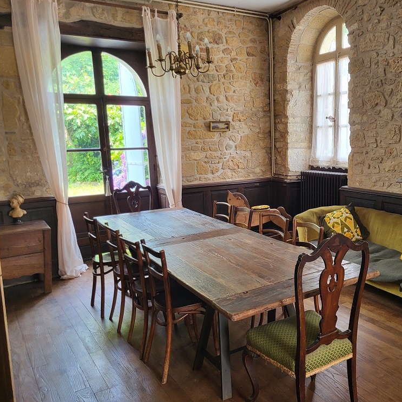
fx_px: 407
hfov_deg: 51.8
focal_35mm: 31
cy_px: 200
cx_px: 258
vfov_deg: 52.5
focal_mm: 5.4
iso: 250
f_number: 1.8
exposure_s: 1/100
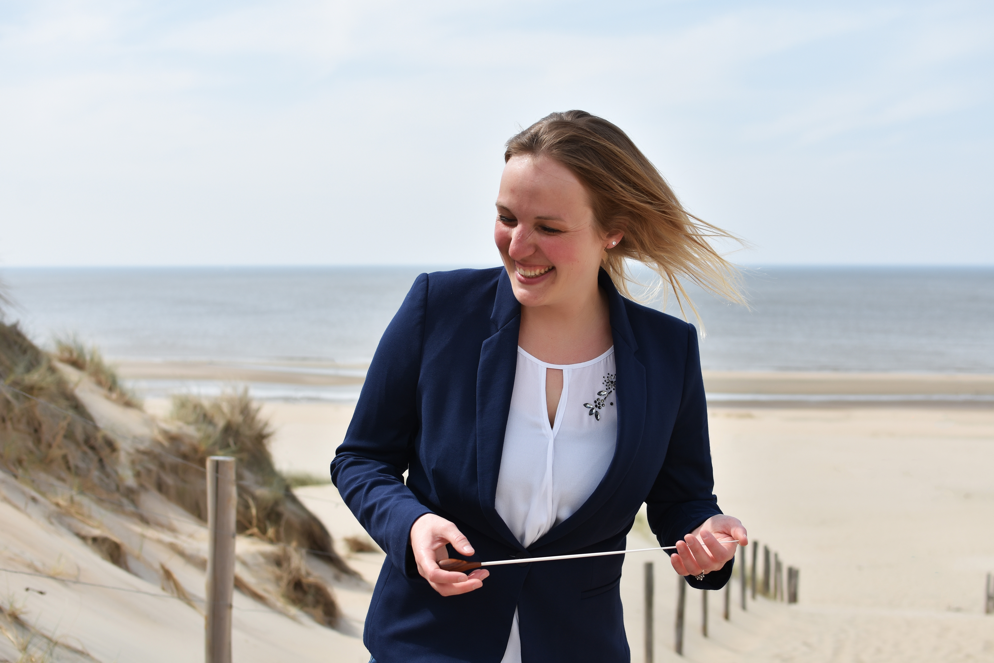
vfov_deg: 25.8
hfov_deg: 37.9
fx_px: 1449
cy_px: 332
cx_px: 497
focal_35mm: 52
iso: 100
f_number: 4
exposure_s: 1/1000
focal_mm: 35
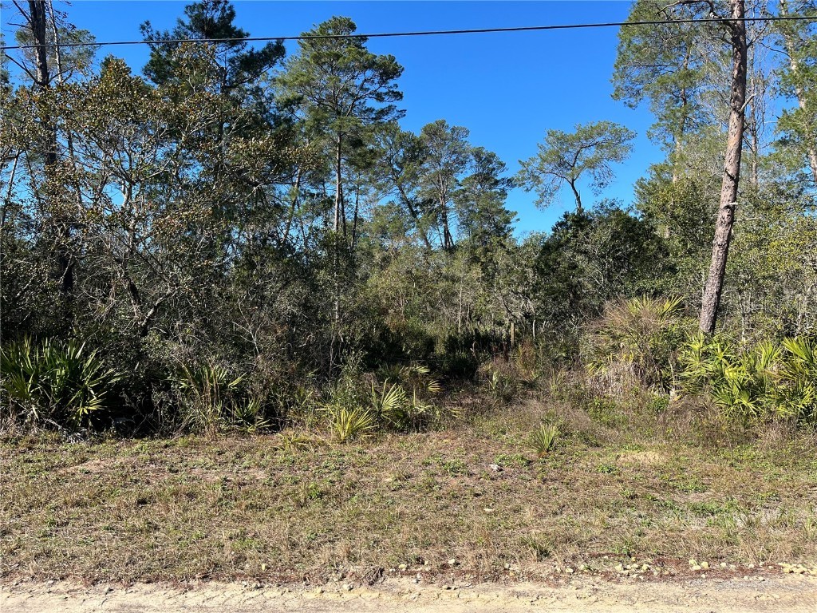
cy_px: 306
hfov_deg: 67.3
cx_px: 408
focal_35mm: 26
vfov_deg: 53.1
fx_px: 614
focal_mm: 5.1
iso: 50
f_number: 1.6
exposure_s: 1/1695
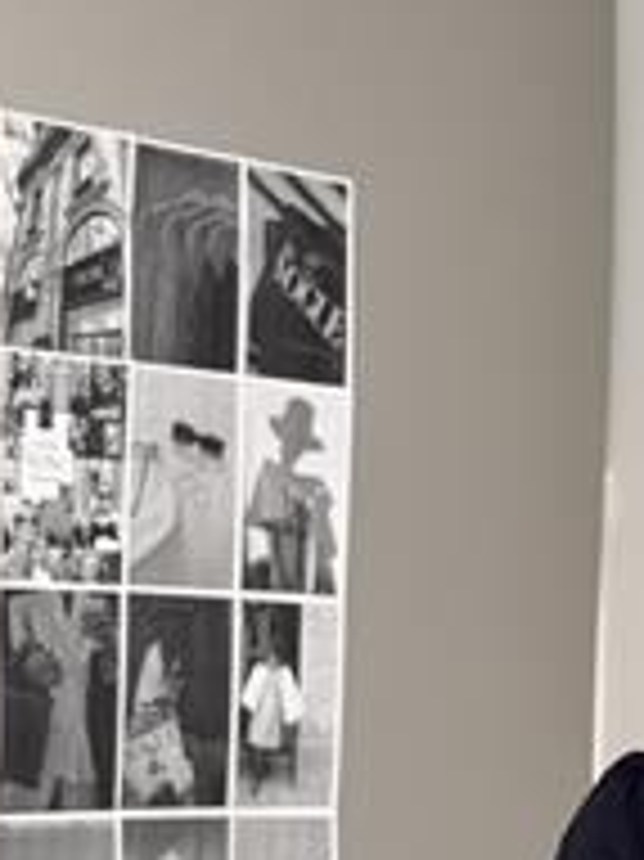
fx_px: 3328
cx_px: 842
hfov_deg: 10.8
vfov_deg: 14.6
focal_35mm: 134
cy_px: 709
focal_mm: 6.76
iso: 125
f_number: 1.78
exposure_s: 1/60
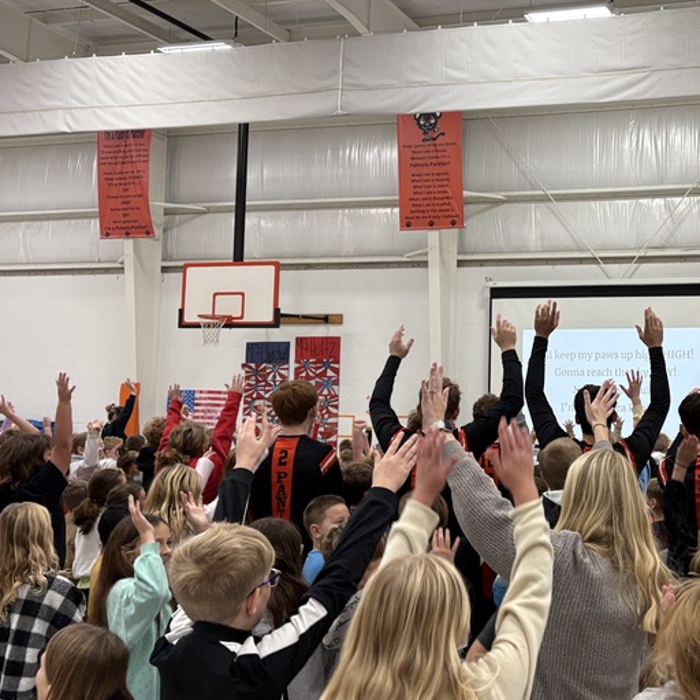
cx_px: 582
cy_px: 327
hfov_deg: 35.3
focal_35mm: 46
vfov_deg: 36.8
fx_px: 1052
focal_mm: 5.96
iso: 100
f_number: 1.6
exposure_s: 1/120
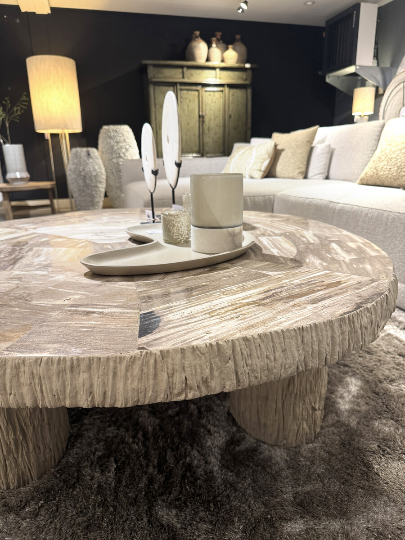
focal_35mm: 24
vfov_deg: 71.6
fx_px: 374
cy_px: 270
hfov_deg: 56.8
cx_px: 202
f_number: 1.78
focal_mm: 6.76
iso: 250
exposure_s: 1/50
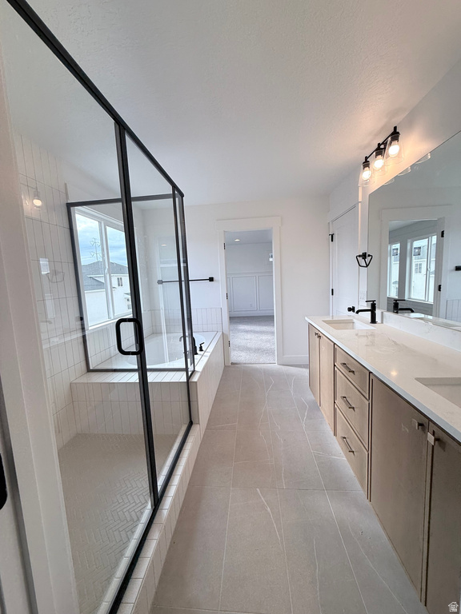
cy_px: 307
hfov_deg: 85.7
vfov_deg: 102.1
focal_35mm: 14
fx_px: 249
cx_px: 230
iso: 50
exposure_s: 1/229
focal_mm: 2.22
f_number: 2.2
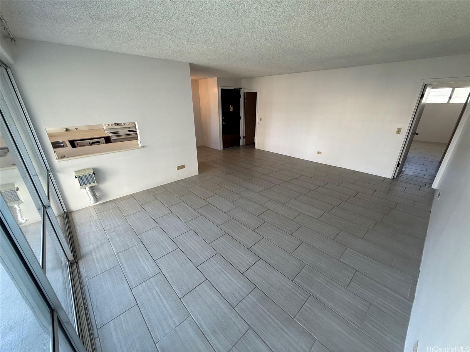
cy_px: 176
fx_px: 190
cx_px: 235
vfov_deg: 85.7
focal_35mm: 14
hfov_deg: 102.1
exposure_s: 1/99
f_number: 2.2
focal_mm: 2.22
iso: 125
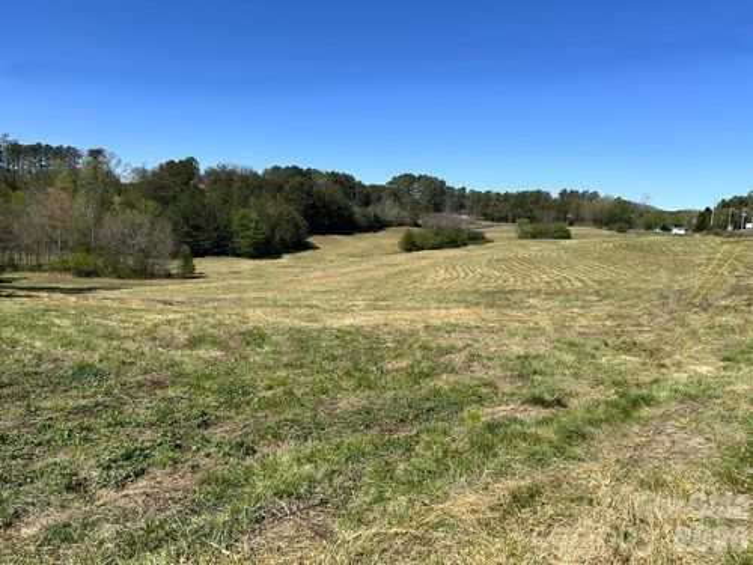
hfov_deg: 67.3
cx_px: 376
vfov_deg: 53.1
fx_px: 566
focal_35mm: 26
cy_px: 282
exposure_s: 1/4444
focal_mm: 5.7
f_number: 1.5
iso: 50
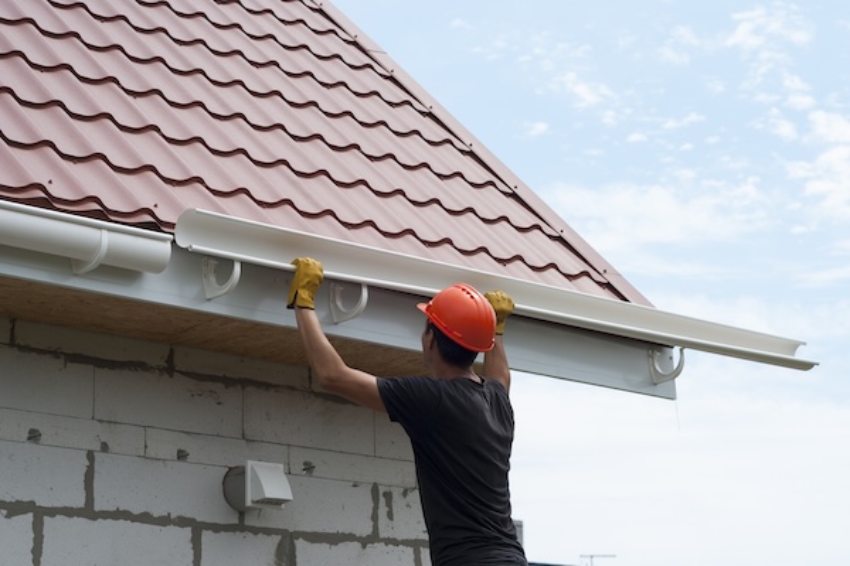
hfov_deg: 27.0
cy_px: 283
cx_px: 425
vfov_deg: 18.2
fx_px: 1771
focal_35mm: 75
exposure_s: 1/400
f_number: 5.6
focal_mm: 50
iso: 100
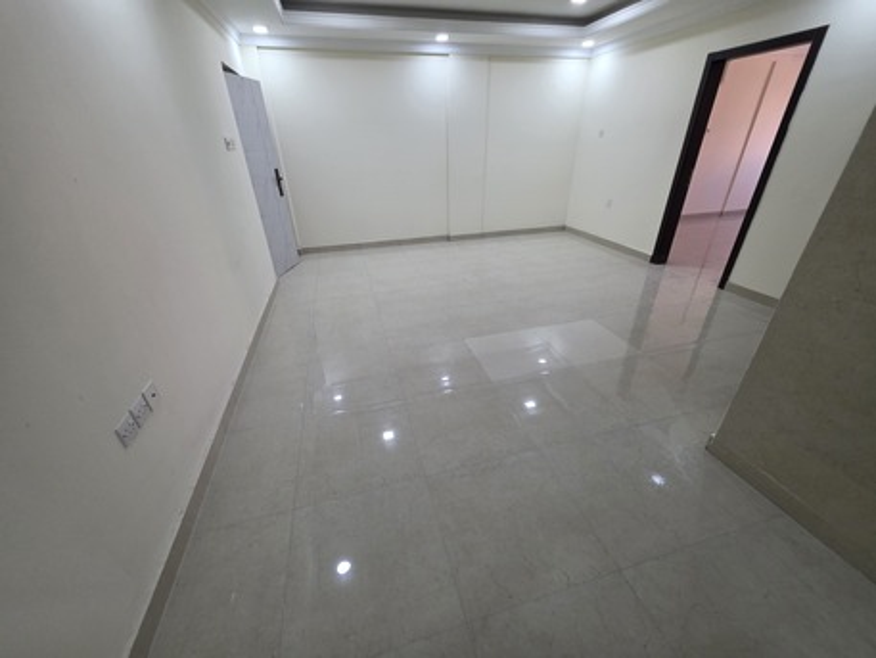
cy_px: 329
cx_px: 438
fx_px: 329
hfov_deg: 106.2
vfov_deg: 89.9
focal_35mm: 13
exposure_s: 1/100
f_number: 1.9
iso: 320
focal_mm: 2.2
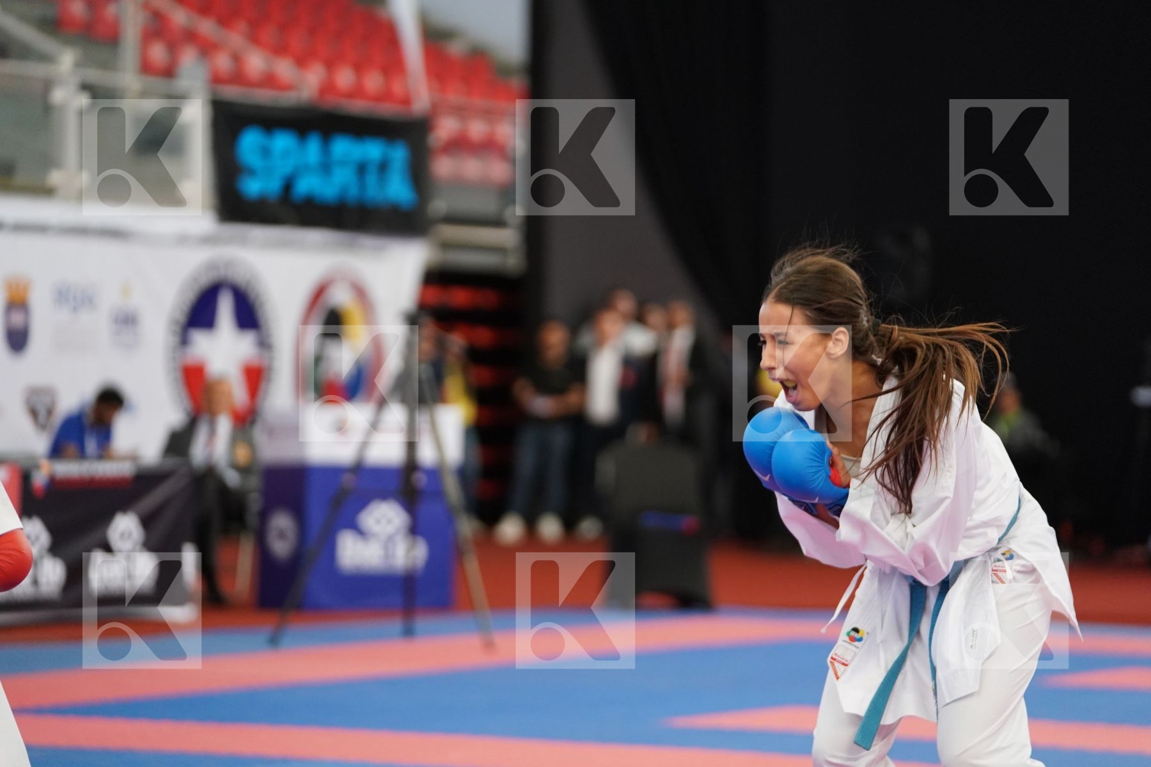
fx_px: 4540
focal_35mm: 142
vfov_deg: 9.7
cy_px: 384
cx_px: 576
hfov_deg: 14.4
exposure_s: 1/1000
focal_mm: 142
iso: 3200
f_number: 2.8
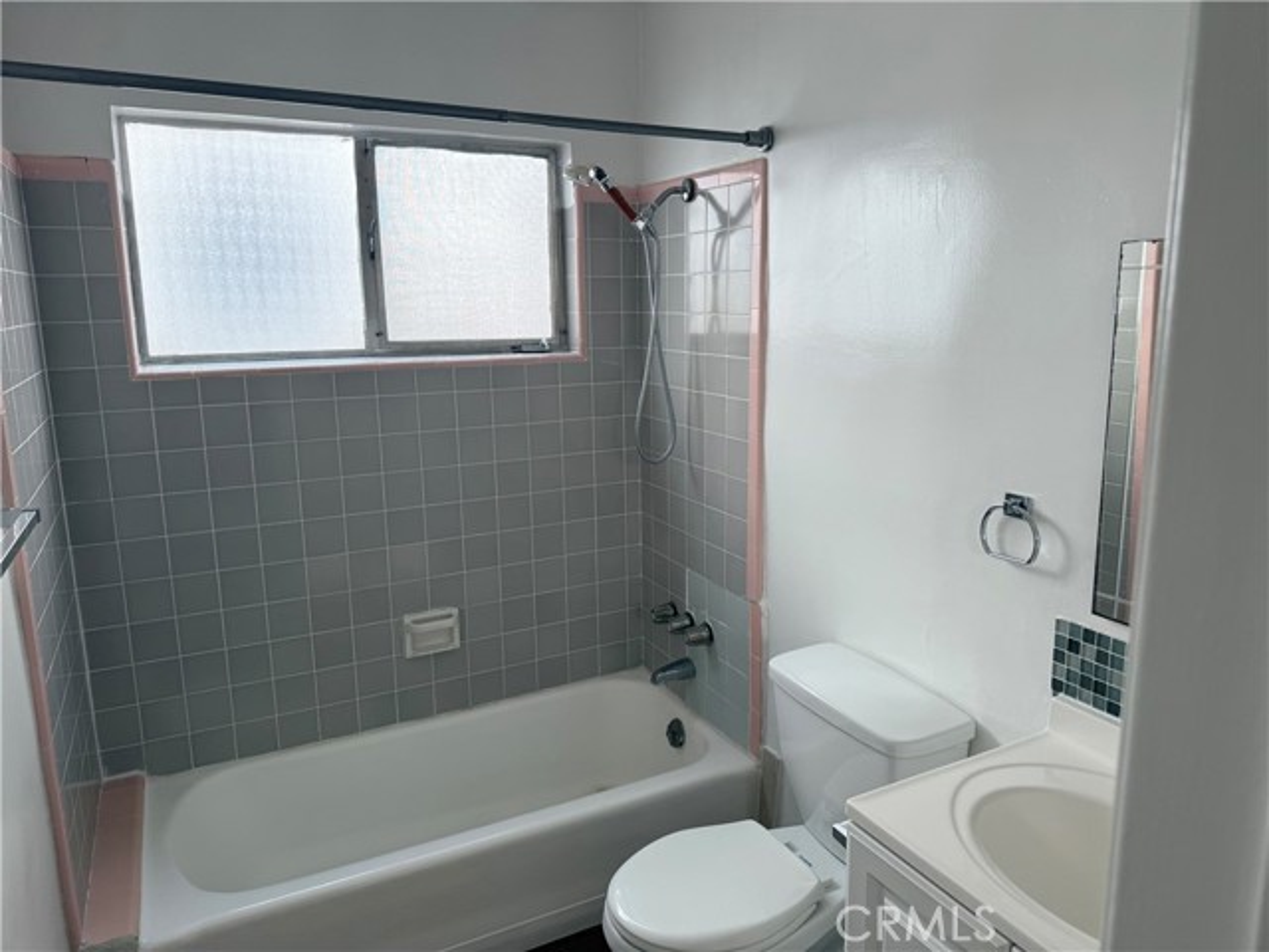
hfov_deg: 71.6
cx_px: 634
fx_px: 880
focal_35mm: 24
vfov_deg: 56.8
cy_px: 476
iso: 100
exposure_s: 1/283
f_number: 1.78
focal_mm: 6.76
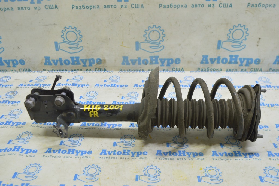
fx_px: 279
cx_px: 140
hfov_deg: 53.2
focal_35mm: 36
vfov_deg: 36.8
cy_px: 93
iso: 400
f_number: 5.6
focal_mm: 24
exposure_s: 1/20
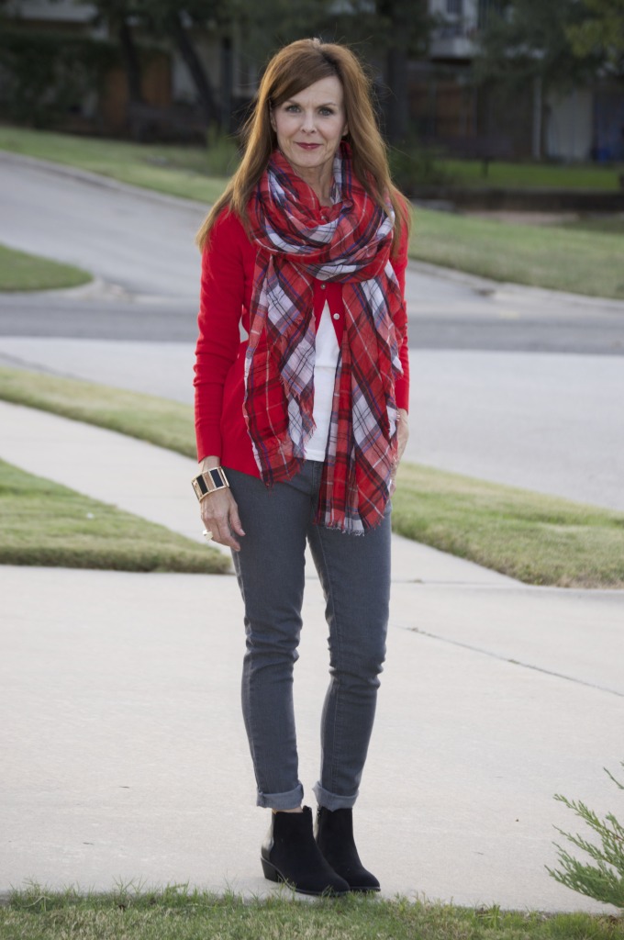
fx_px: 3519
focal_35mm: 135
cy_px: 470
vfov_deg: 15.2
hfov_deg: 10.1
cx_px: 312
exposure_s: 1/125
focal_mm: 90
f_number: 4.5
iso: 250
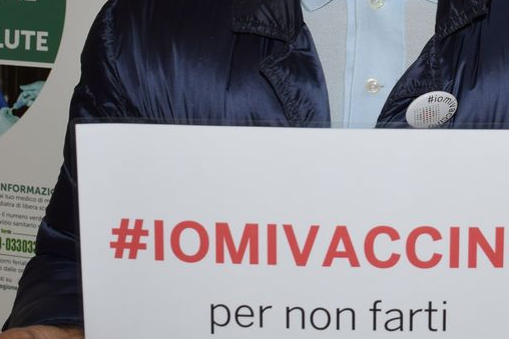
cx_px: 443
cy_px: -23
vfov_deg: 15.7
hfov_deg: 23.4
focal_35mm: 85
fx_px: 1202
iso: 100
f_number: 3.5
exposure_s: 1/60
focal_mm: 18
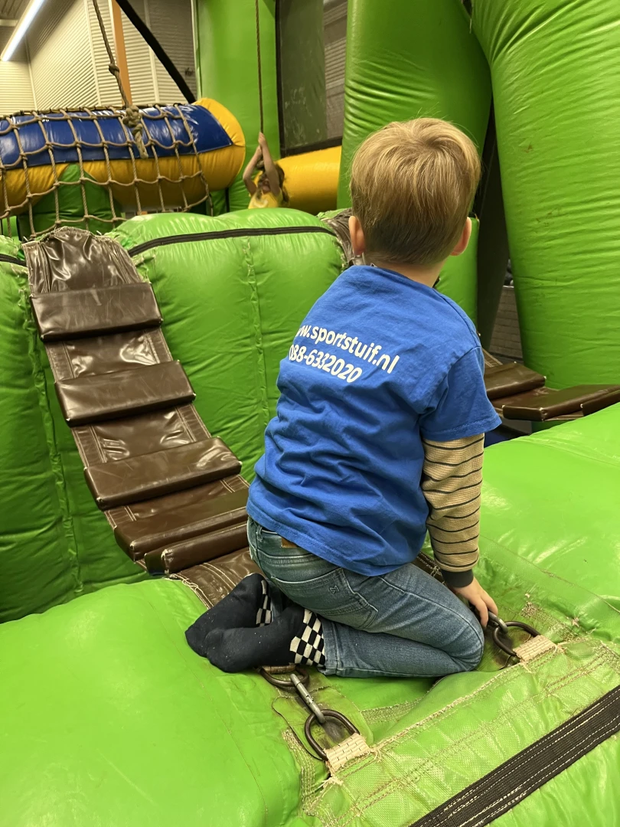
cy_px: 414
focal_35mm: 26
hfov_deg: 53.1
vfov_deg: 67.3
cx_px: 310
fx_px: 621
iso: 160
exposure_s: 1/60
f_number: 1.6
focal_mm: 5.1
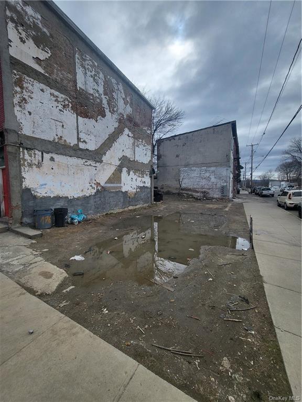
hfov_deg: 89.9
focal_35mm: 13
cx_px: 151
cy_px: 201
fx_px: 151
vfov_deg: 106.2
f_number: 2.2
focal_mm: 1.74
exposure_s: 1/1513
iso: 32
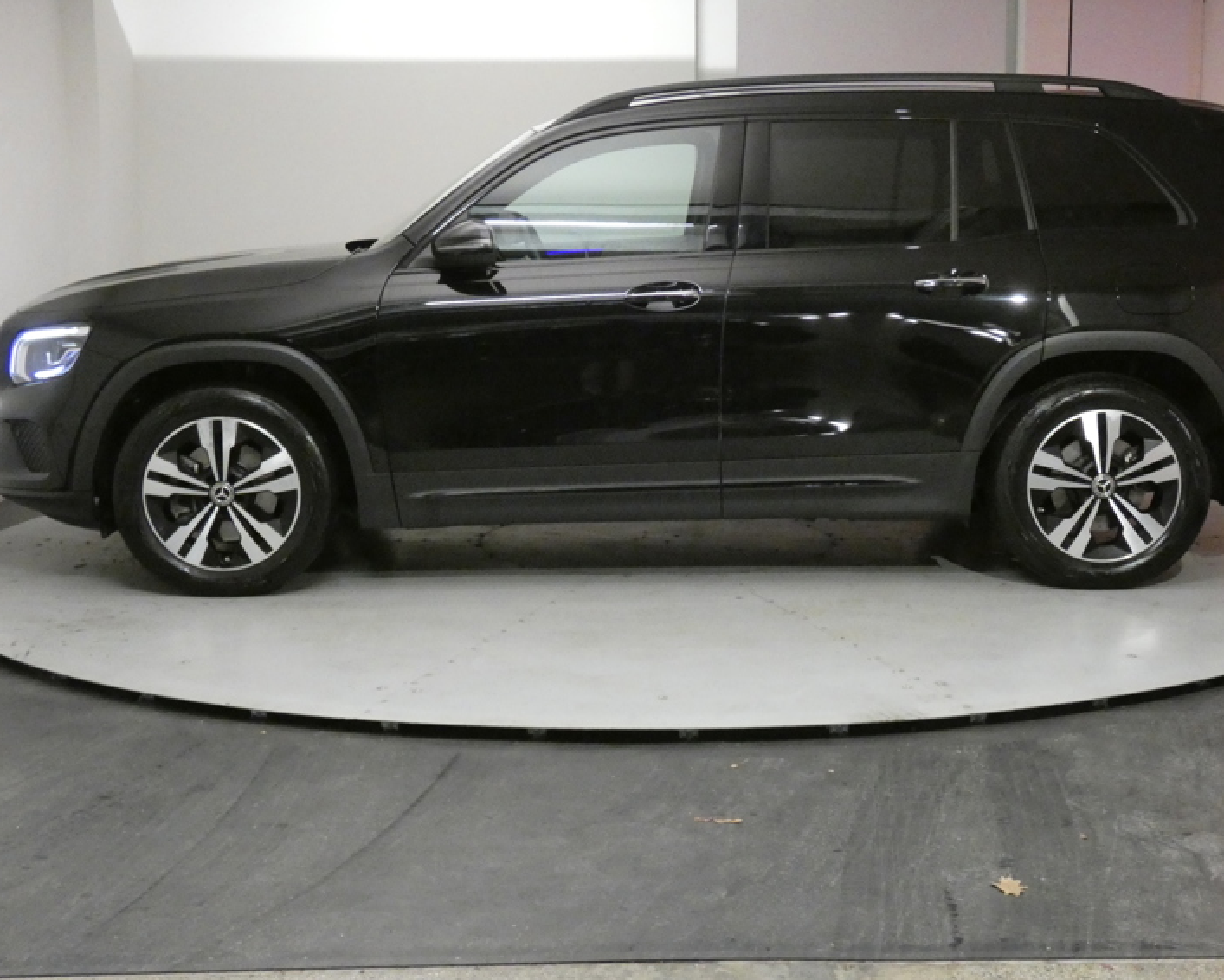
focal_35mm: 53
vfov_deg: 28.6
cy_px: 464
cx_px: 667
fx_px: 1920
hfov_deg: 35.3
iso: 1600
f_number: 3.8
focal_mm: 8.6
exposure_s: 1/60
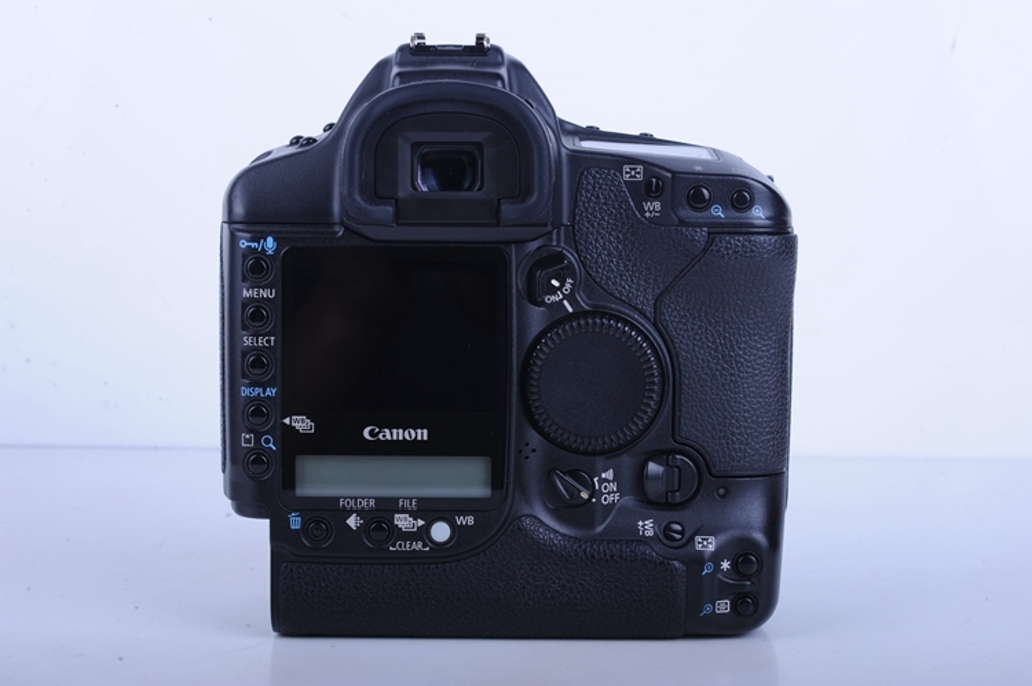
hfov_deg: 33.4
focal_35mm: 60
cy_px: 343
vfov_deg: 22.6
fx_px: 1719
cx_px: 516
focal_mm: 60
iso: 200
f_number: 18
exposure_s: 1/200
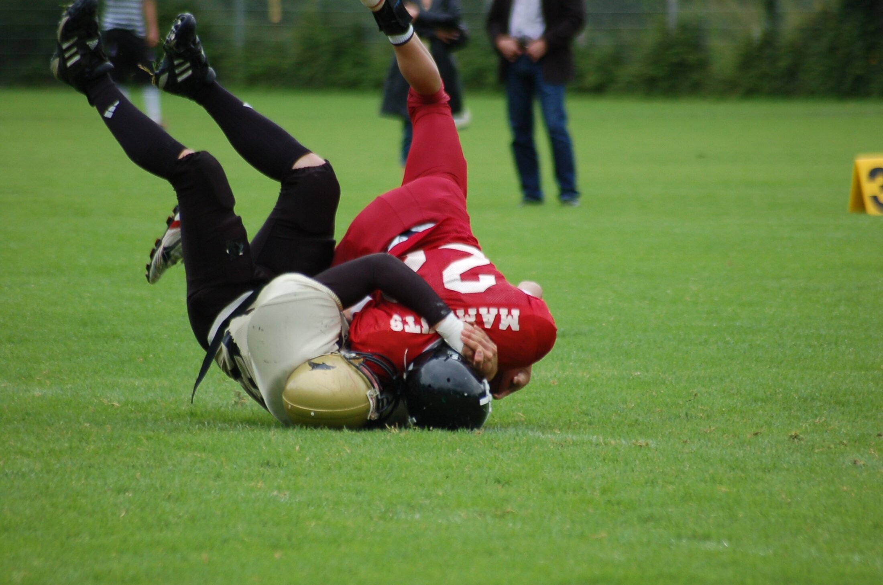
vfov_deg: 3.0
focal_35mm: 450
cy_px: 292
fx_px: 11017
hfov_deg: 4.6
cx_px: 442
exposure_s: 1/640
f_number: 5.6
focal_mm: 300
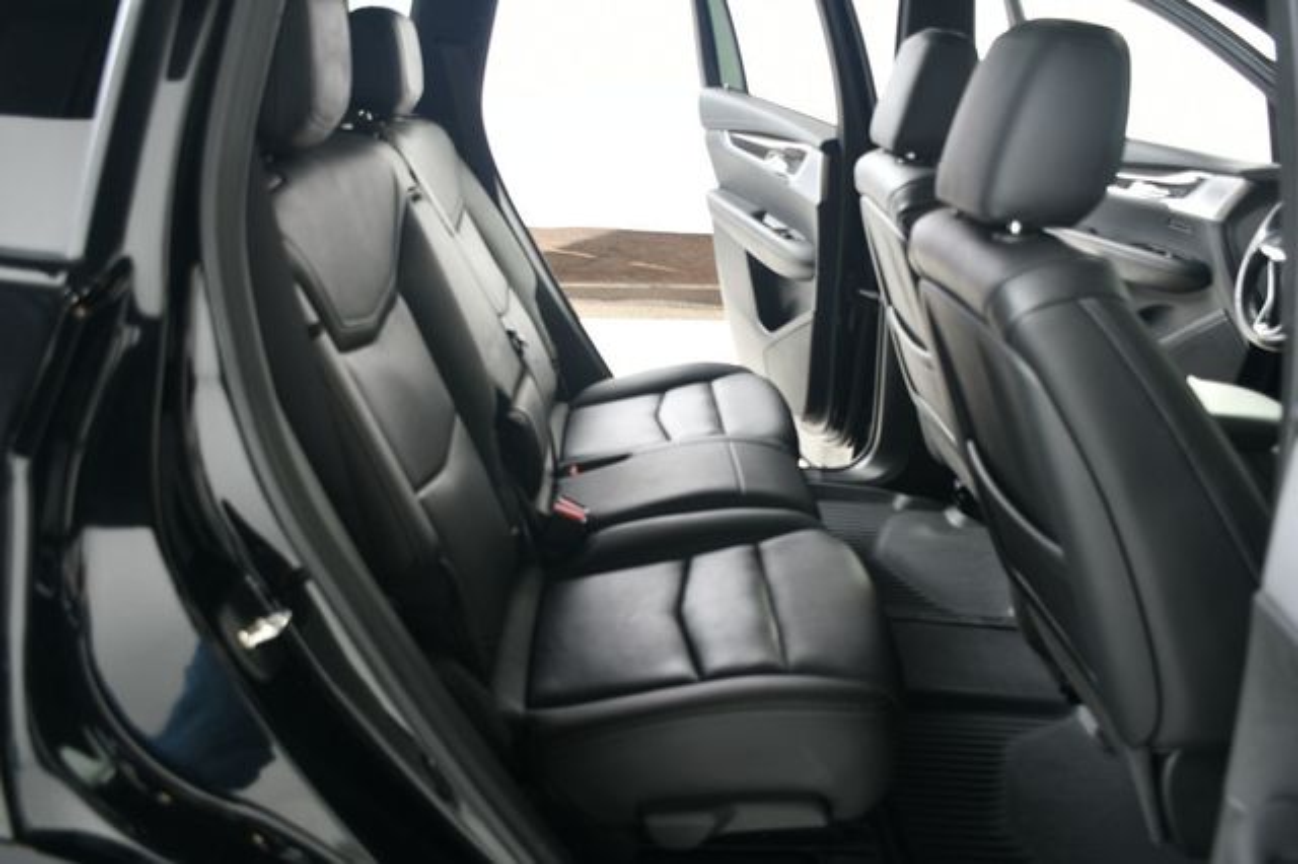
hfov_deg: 62.0
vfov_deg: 43.6
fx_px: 1081
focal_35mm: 30
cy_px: 432
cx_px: 649
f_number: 3.5
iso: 100
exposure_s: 1/160
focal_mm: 20
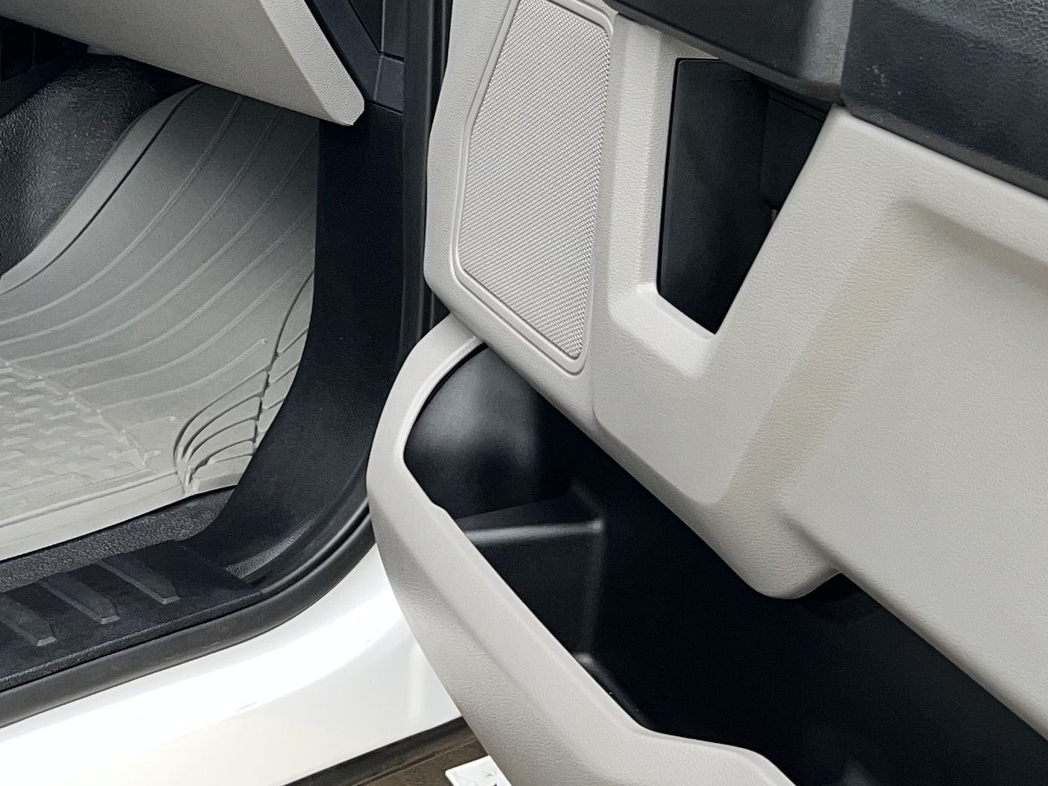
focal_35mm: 76
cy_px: 144
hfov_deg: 25.6
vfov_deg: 19.2
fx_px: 2302
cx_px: 454
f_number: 1.5
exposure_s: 1/321
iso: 32
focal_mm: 5.7
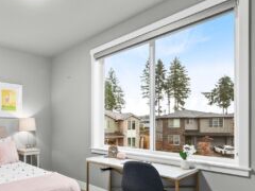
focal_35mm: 24
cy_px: 132
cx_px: 52
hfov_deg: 65.3
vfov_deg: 55.2
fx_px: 177
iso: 1000
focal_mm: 15
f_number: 7.1
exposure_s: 1/5
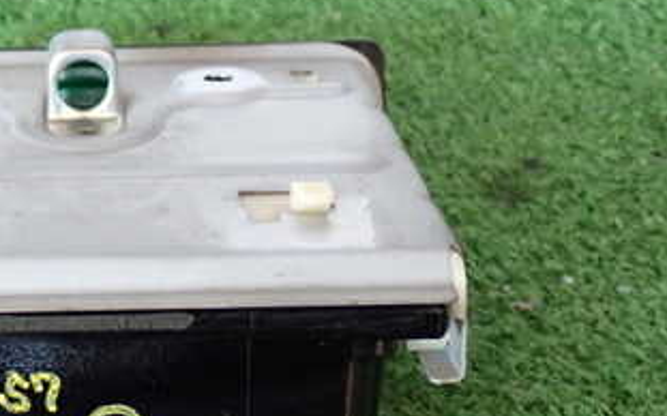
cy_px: 296
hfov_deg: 22.5
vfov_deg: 14.5
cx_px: 58
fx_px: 1635
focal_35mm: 90
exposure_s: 1/40
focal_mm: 7.84
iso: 500
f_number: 2.9
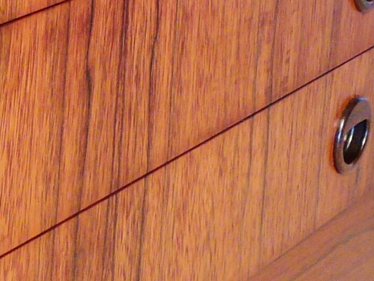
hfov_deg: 13.8
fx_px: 1459
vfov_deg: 11.0
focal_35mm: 135
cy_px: 117
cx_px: -160
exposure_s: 1/30
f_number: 2.8
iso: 160
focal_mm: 4.7
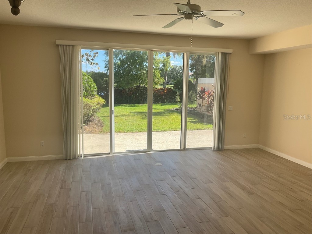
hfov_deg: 61.7
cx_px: 156
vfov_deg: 48.2
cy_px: 117
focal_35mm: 29
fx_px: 261
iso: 16
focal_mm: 3
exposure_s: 1/473
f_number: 1.8
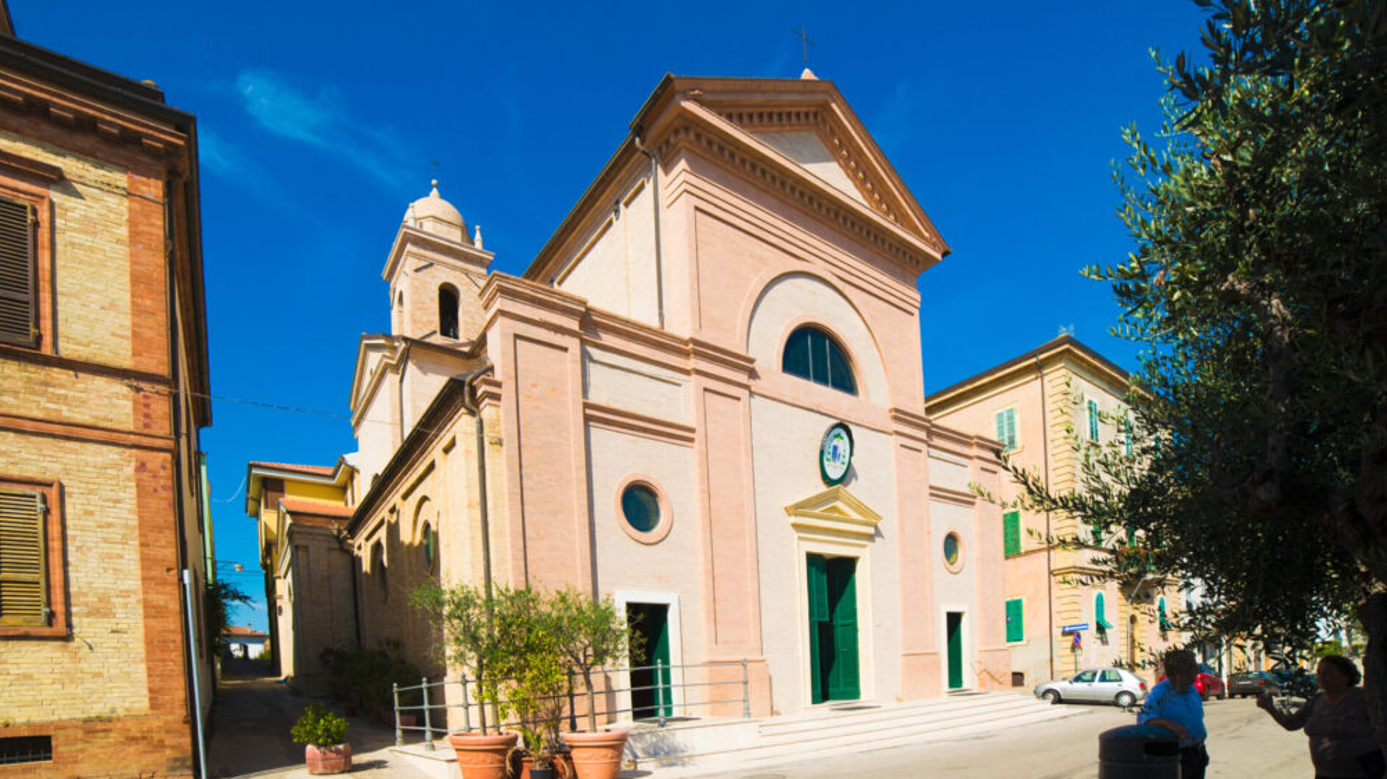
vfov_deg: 70.5
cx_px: 702
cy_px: 403
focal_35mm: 15
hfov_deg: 103.0
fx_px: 552
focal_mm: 14
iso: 100
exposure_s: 1/200
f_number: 11
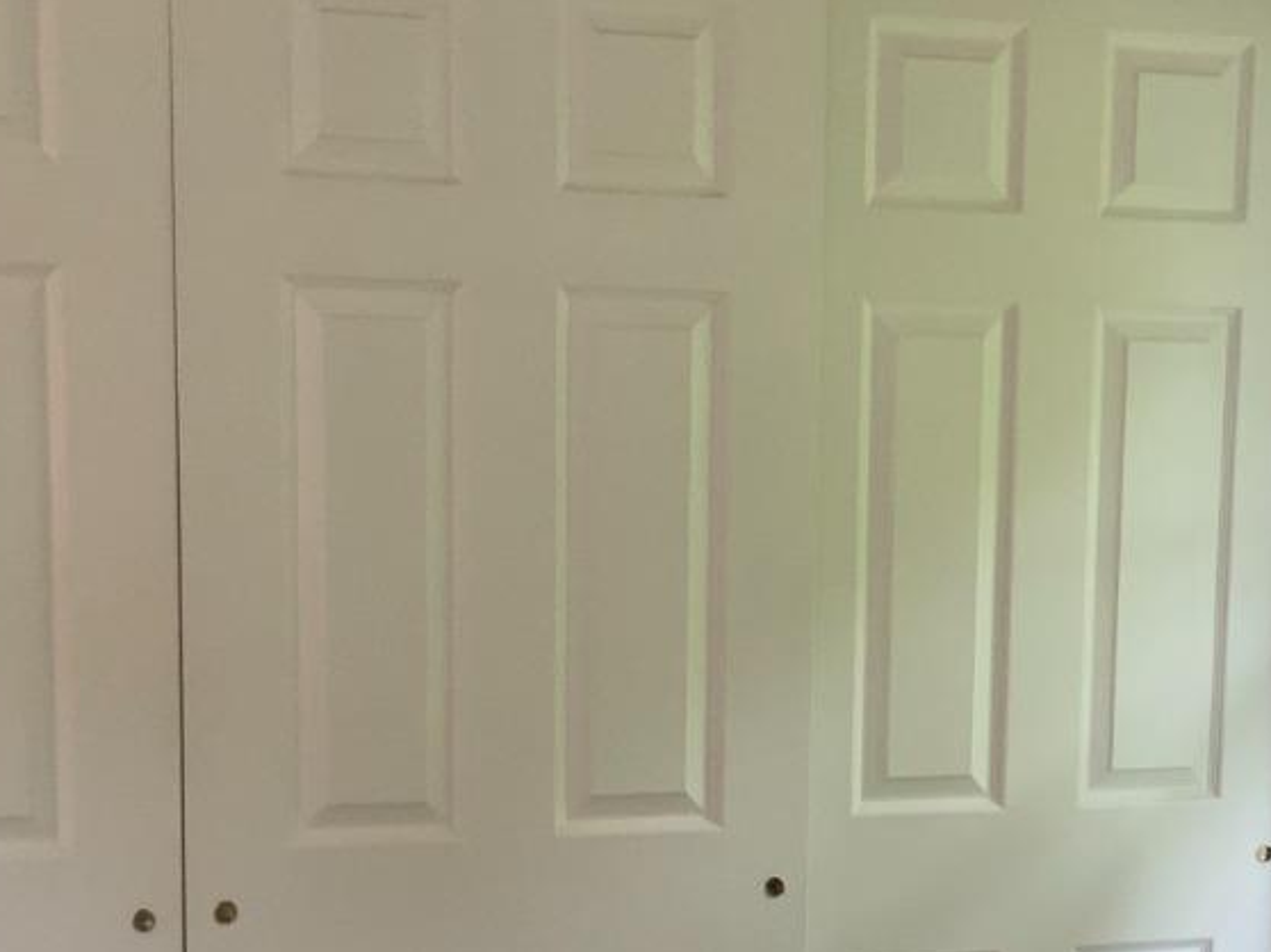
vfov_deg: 18.7
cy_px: 789
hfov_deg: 24.8
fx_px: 2863
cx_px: 913
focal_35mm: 78
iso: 160
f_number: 1.8
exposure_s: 1/60
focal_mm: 3
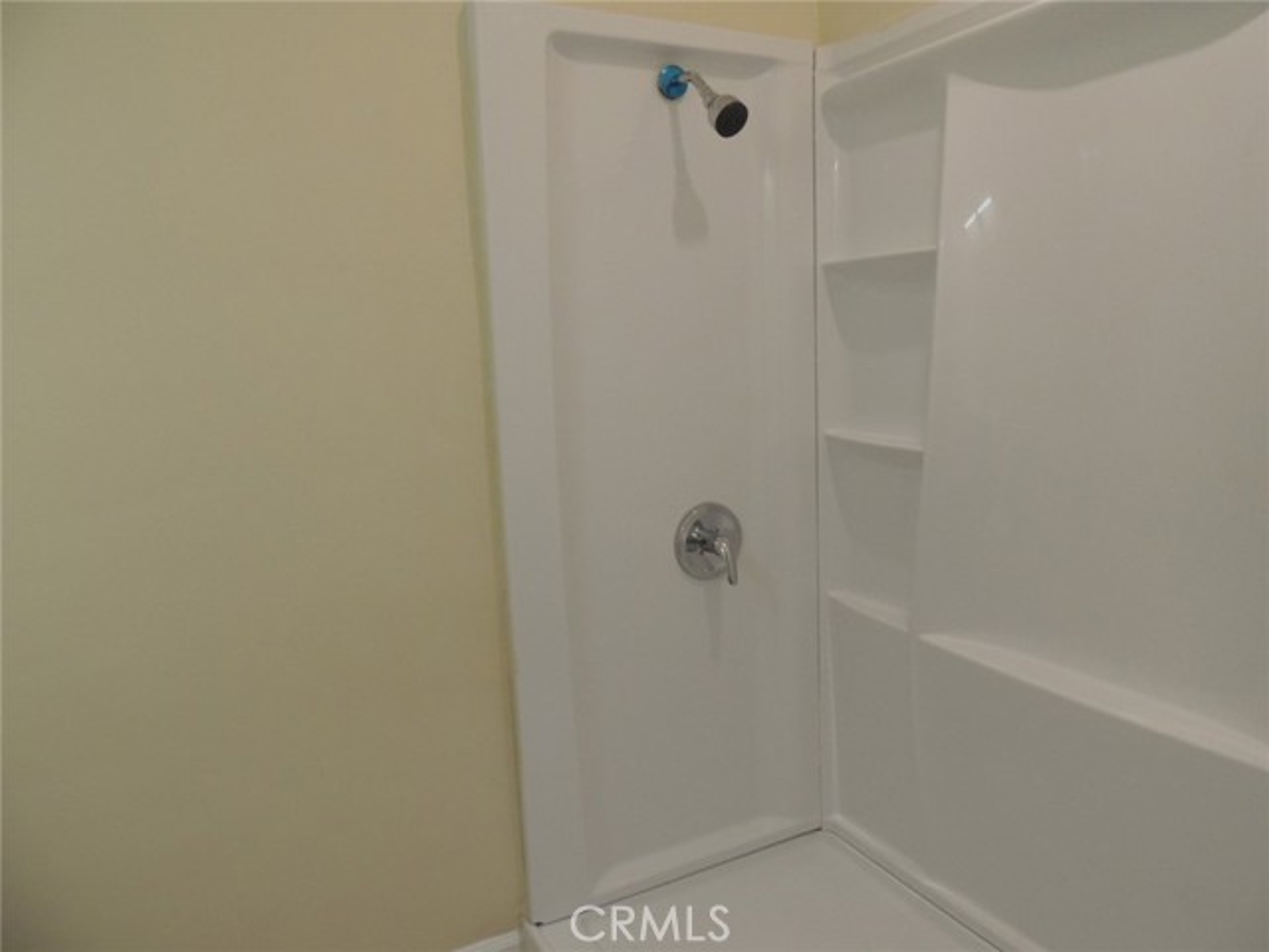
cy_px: 476
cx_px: 634
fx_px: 880
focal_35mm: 24
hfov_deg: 71.6
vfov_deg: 56.8
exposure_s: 1/160
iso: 400
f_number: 3
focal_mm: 4.3
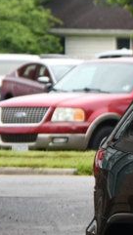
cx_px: 486
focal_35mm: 775
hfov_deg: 1.6
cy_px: 165
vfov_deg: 2.8
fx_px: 4847
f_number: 5.6
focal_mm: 116
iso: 200
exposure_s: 1/250
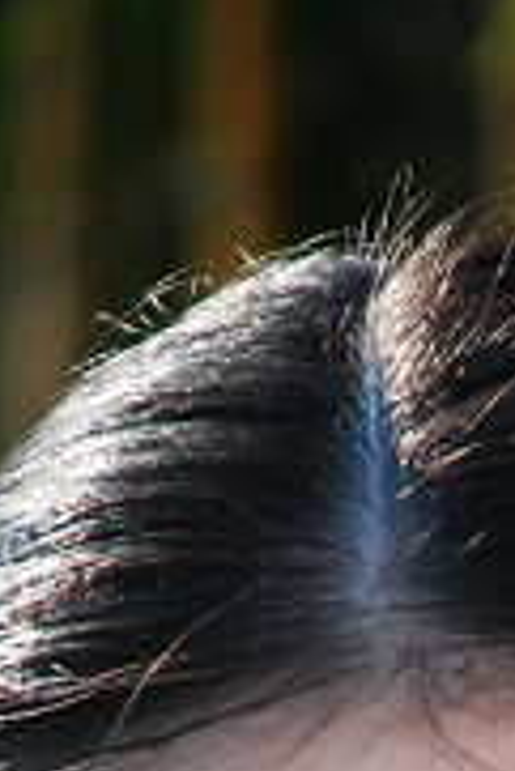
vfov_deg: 2.5
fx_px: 17926
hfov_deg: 1.6
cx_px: 506
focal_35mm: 837
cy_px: 1544
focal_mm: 135
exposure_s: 1/1000
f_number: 5.6
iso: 800
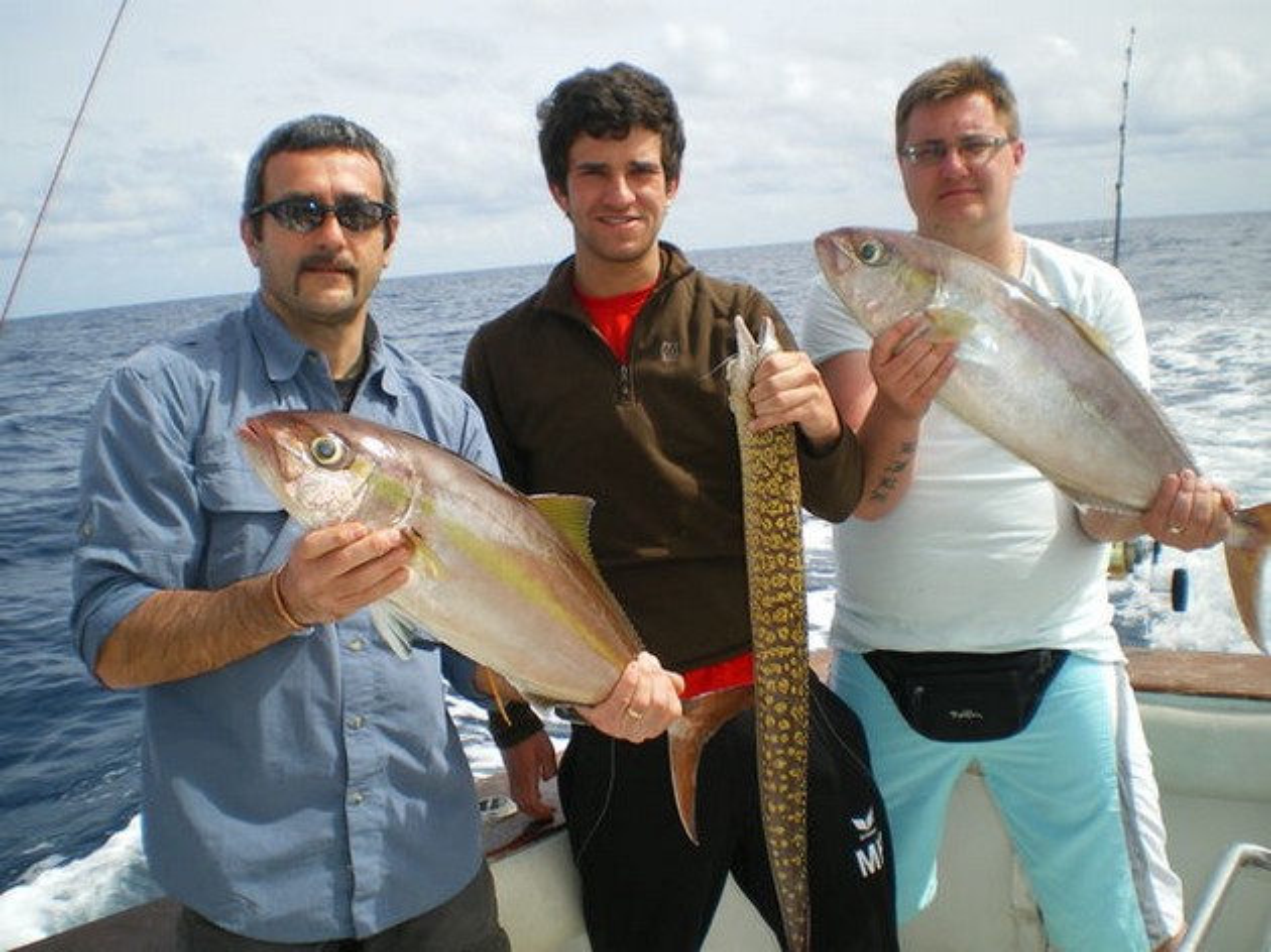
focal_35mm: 36
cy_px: 476
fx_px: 1321
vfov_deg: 39.6
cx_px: 636
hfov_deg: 51.4
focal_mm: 6.3
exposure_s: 1/400
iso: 50
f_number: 4.6
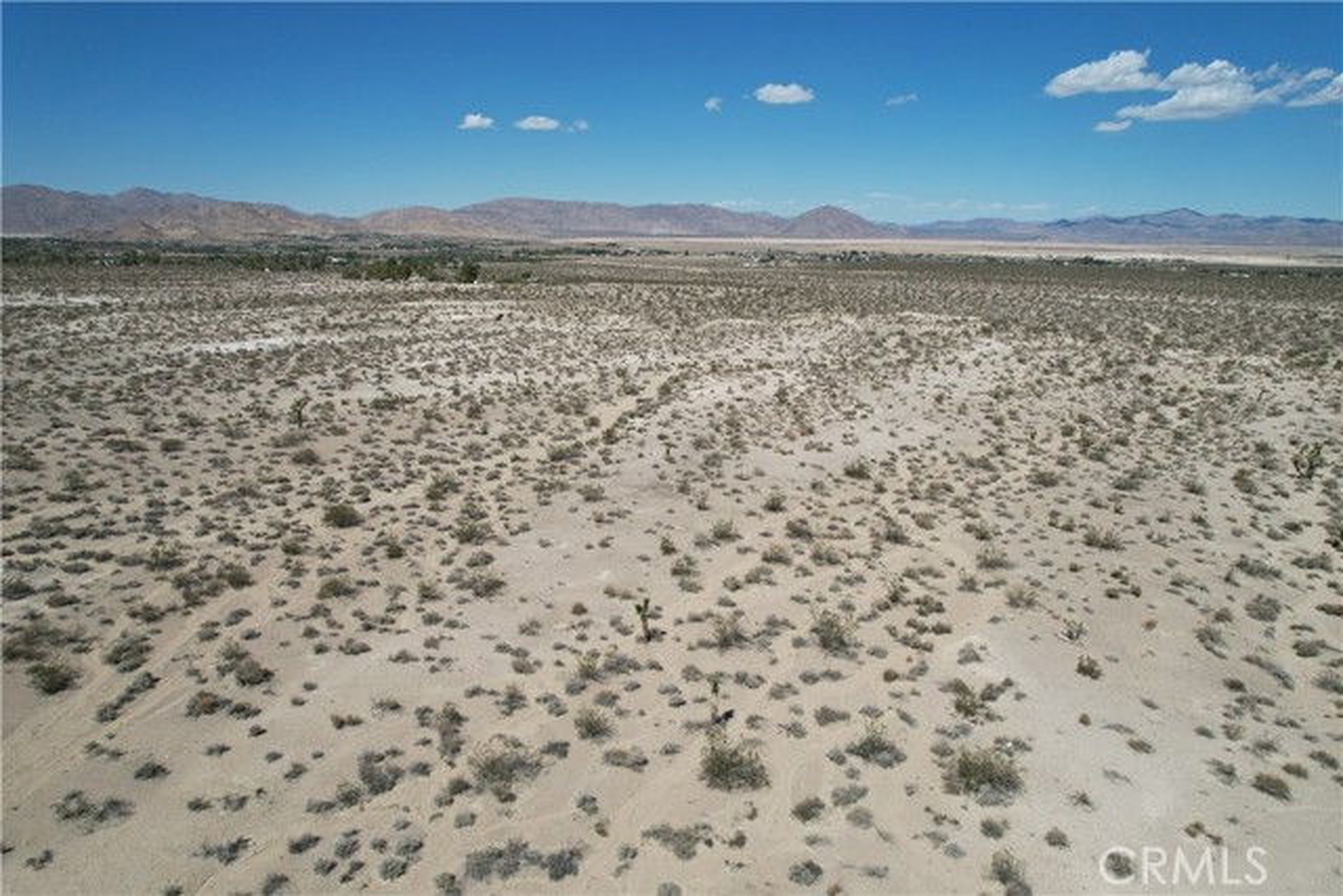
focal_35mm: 22
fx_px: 821
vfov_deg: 57.3
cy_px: 448
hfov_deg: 78.6
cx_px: 672
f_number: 2.8
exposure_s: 1/4000
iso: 110
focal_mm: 8.38
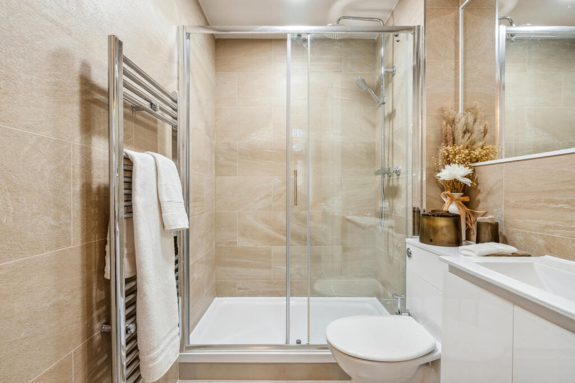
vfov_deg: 73.8
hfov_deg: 96.7
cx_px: 288
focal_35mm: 16
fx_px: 256
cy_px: 192
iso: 1000
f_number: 11
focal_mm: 16
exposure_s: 1/25
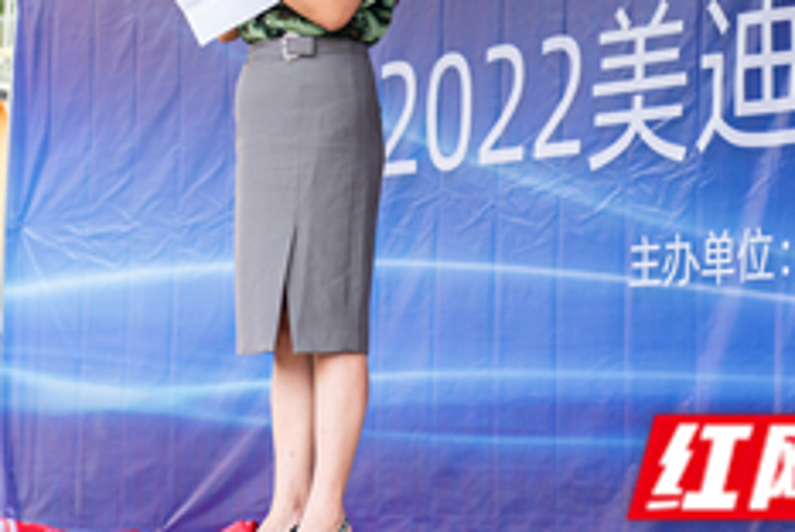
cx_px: 270
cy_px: -20
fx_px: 3980
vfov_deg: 7.6
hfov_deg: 11.4
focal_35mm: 180
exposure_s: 1/200
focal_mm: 70
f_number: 4.5
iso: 100
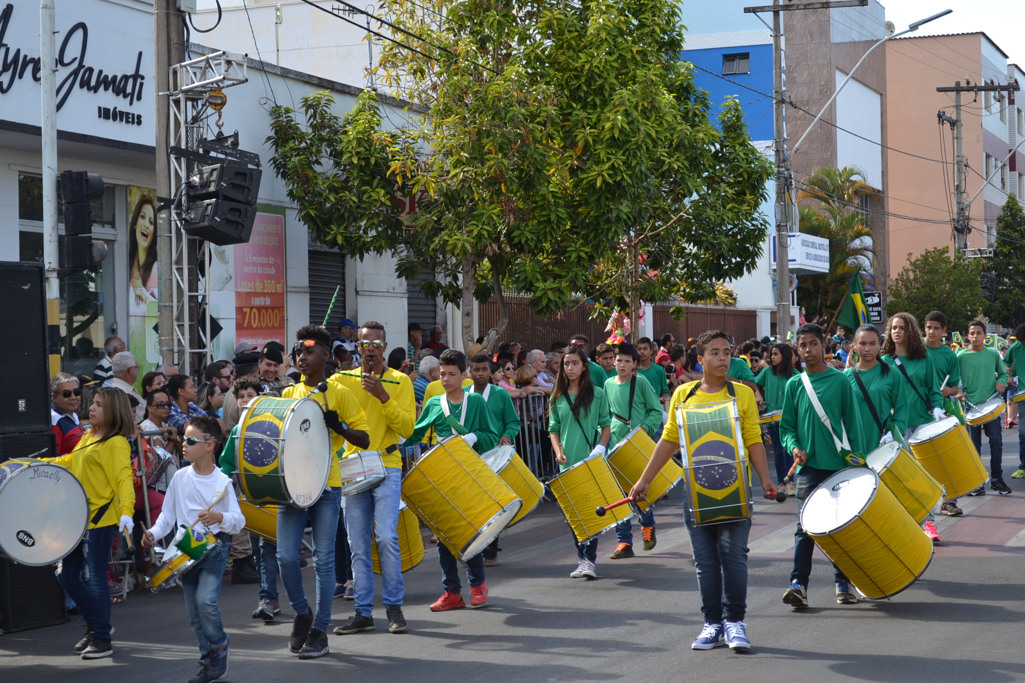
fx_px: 1964
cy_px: 342
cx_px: 512
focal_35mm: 69
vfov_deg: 19.7
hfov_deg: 29.2
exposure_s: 1/125
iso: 125
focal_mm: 46
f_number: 5.6
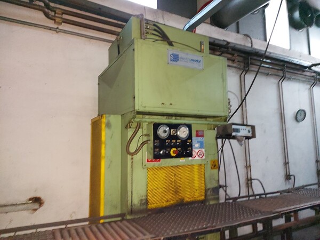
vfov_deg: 56.8
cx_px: 160
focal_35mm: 24
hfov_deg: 71.6
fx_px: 222
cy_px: 120
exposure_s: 1/17
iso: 800
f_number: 1.8
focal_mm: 5.23
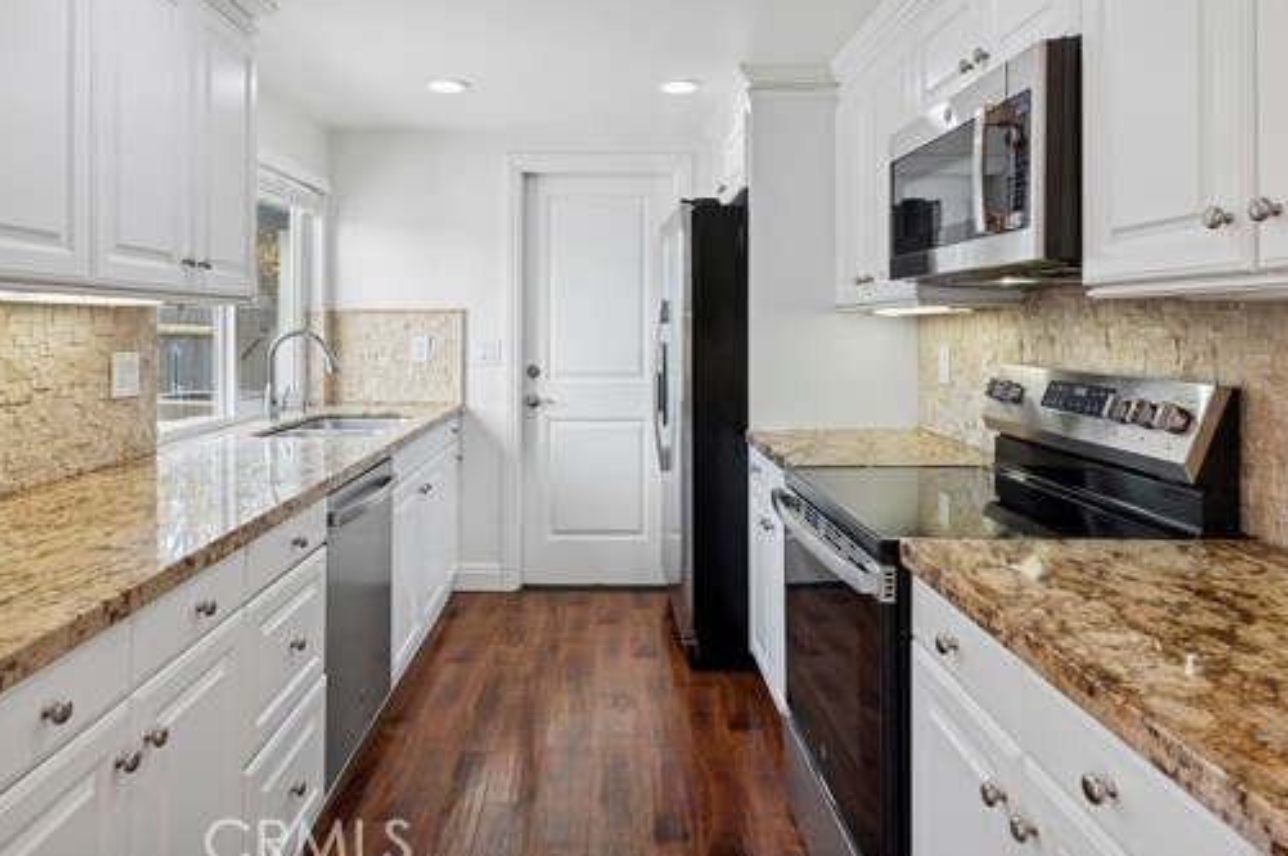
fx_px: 822
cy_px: 332
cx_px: 609
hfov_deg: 76.1
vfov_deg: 54.5
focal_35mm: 23
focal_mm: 18
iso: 125
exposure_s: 1/13
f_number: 9
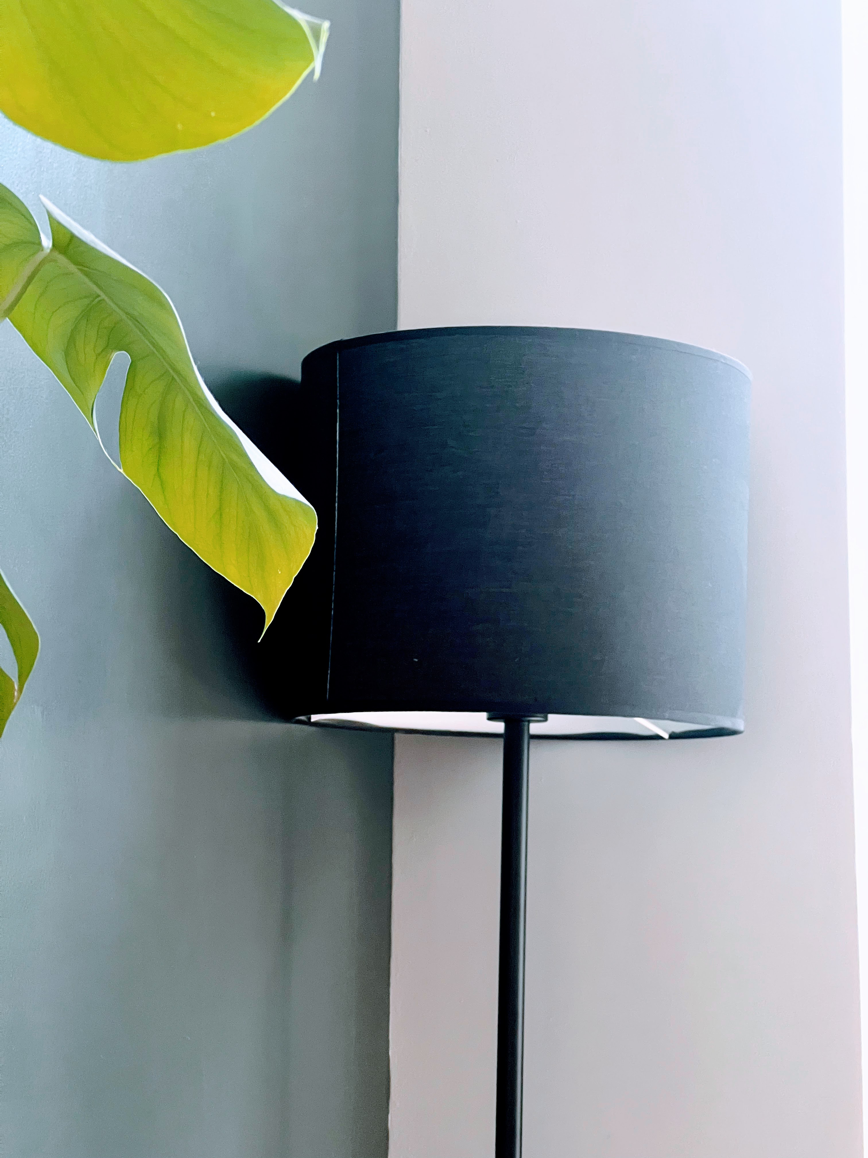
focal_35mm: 77
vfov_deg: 25.3
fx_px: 2574
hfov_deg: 19.1
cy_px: 579
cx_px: 434
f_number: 2.8
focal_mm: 9
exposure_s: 1/60
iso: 250
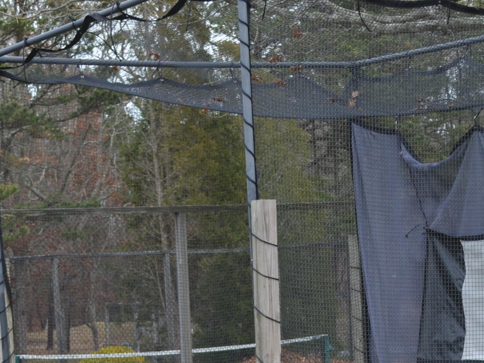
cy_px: 292
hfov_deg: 15.7
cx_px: 76
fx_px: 1734
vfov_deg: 11.9
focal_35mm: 124
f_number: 5.6
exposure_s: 1/125
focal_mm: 32
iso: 200
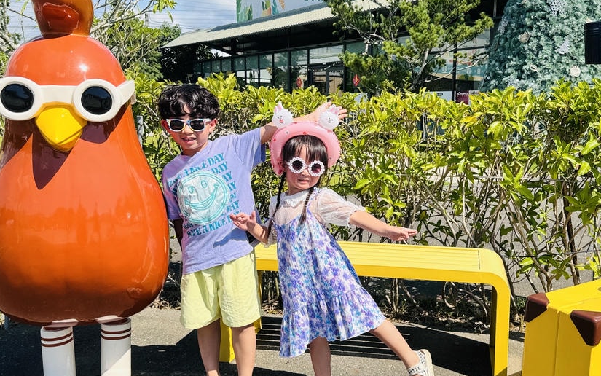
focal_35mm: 37
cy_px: 190
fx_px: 606
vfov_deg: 34.5
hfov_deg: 52.2
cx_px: 373
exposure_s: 1/2331
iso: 80
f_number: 1.78
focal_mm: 6.76
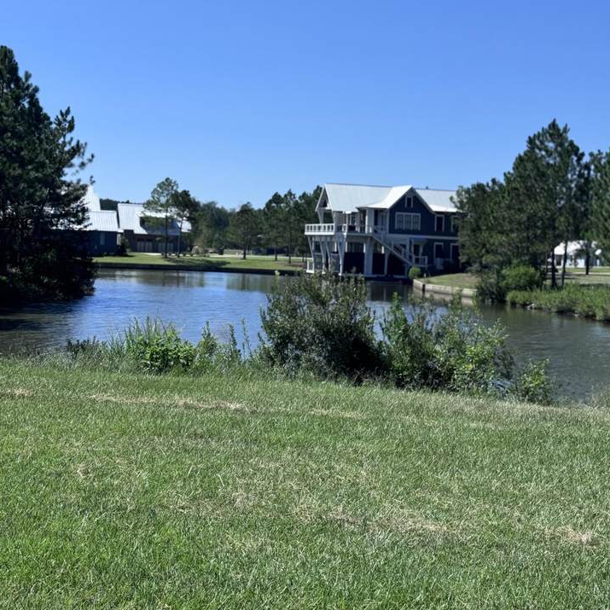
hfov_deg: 30.0
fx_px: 1136
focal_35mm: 57
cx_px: 305
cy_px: 218
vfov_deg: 29.9
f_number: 1.78
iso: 64
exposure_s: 1/5848
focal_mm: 6.76
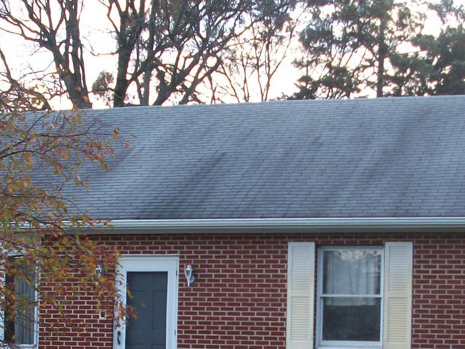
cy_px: 345
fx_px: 1236
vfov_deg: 15.8
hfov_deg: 21.3
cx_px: 230
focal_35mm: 92
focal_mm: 6.3
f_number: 3.1
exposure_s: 1/100
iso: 80
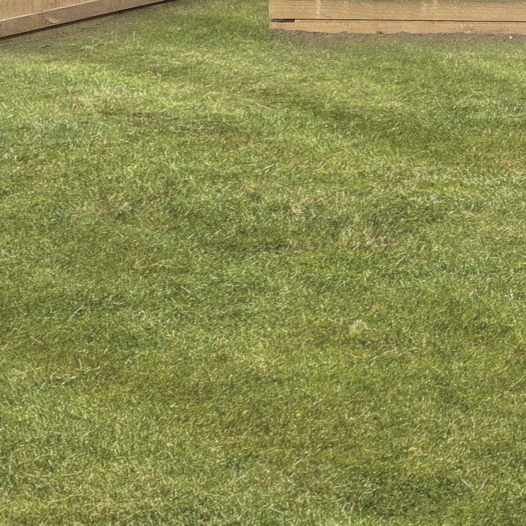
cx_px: 1318
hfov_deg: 13.8
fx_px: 1375
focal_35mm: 80
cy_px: -143
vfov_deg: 20.0
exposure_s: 1/500
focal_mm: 15
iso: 640
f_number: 7.1
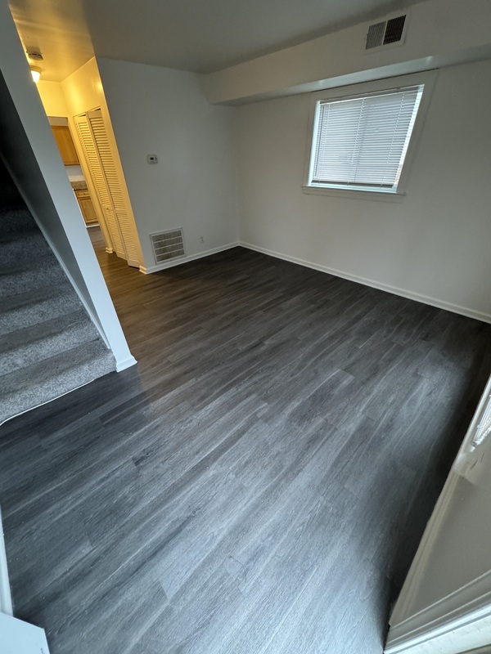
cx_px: 246
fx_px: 265
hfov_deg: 85.7
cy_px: 327
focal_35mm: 14
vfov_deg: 102.1
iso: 800
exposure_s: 1/60
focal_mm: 2.22
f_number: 2.2
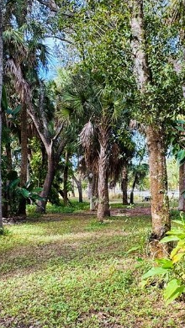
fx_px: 348
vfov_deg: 50.2
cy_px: 193
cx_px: 141
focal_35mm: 40
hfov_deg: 29.3
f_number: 2.2
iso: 40
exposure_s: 1/144
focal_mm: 2.22
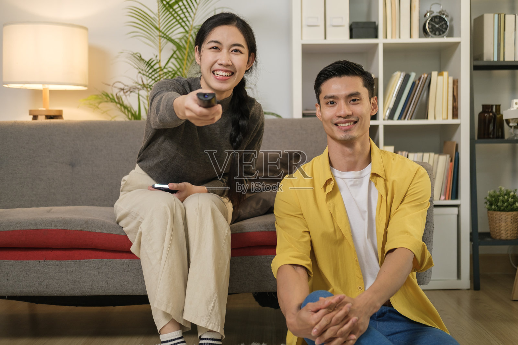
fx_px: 763
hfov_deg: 37.5
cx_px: 259
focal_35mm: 53
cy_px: 172
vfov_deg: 25.5
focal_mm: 35
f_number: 2
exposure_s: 1/75
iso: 400
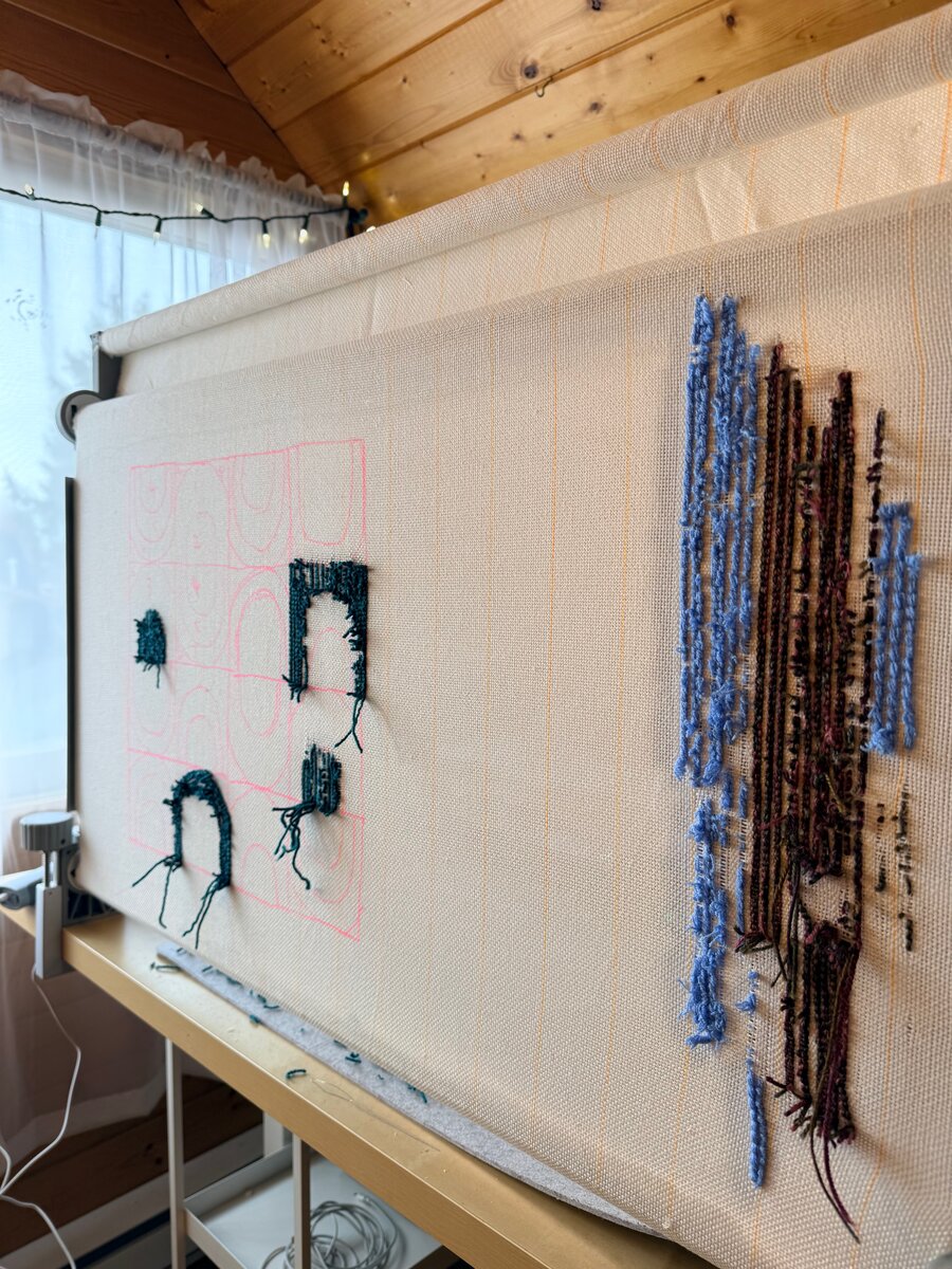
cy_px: 634
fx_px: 880
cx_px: 476
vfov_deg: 71.6
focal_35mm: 24
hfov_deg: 56.8
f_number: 1.78
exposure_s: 1/121
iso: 50
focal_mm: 6.76
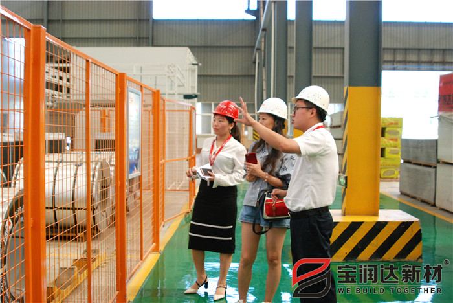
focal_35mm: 42
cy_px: 152
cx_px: 226
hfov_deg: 46.4
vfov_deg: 32.0
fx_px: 529
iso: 1000
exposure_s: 1/160
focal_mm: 28
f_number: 6.3
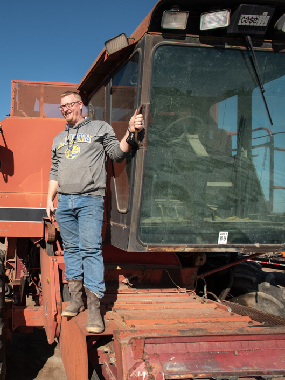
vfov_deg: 69.4
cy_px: 193
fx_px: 275
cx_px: 13
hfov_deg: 47.5
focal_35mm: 25
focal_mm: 17
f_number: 10
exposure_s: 1/400
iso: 250
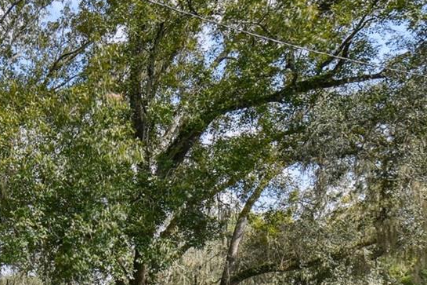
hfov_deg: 41.4
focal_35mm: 44
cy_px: 349
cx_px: 51
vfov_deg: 26.7
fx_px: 522
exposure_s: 1/250
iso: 100
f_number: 7.1
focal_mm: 10
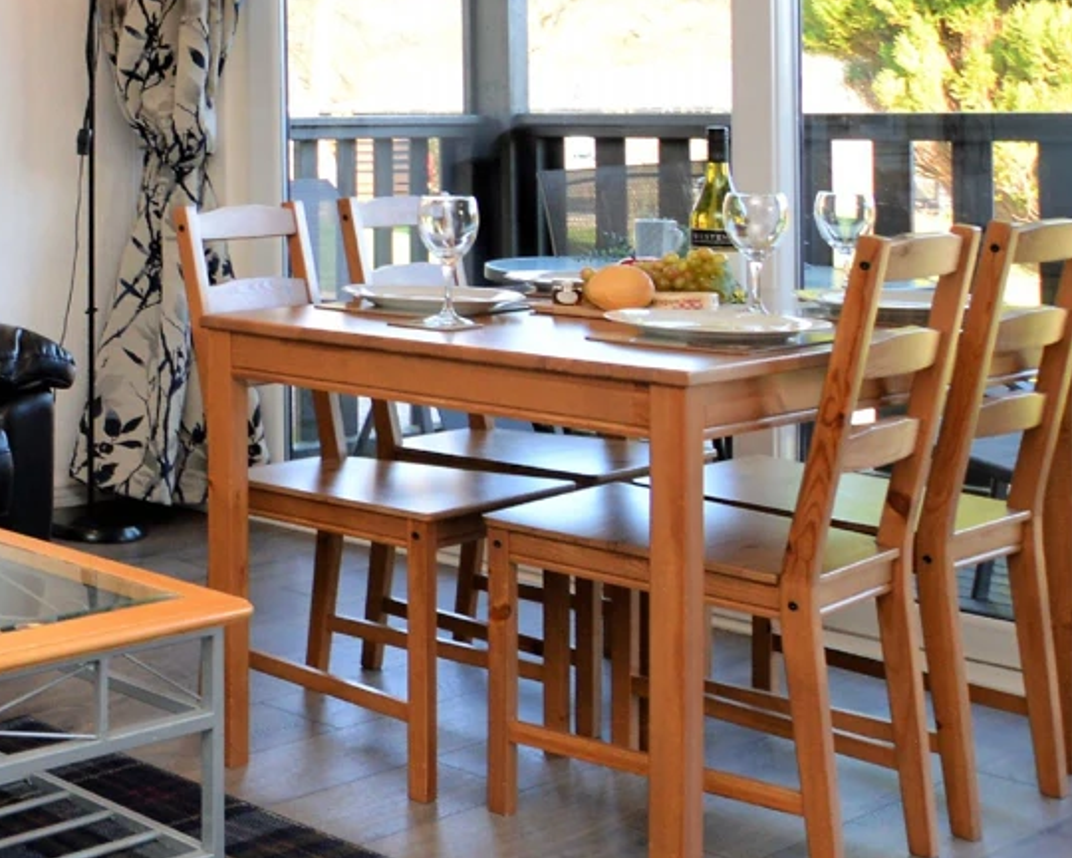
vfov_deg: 29.3
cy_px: 131
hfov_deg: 25.5
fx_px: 1586
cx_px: -617
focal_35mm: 50
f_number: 5
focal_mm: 10
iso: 400
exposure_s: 1/100
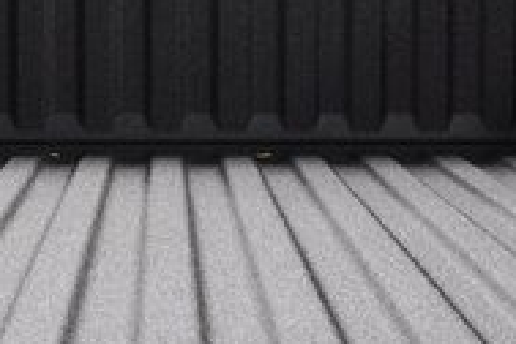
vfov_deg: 11.2
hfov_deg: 16.7
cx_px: 169
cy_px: 48
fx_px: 1749
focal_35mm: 122
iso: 900
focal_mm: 24
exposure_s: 1/15
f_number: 6.3
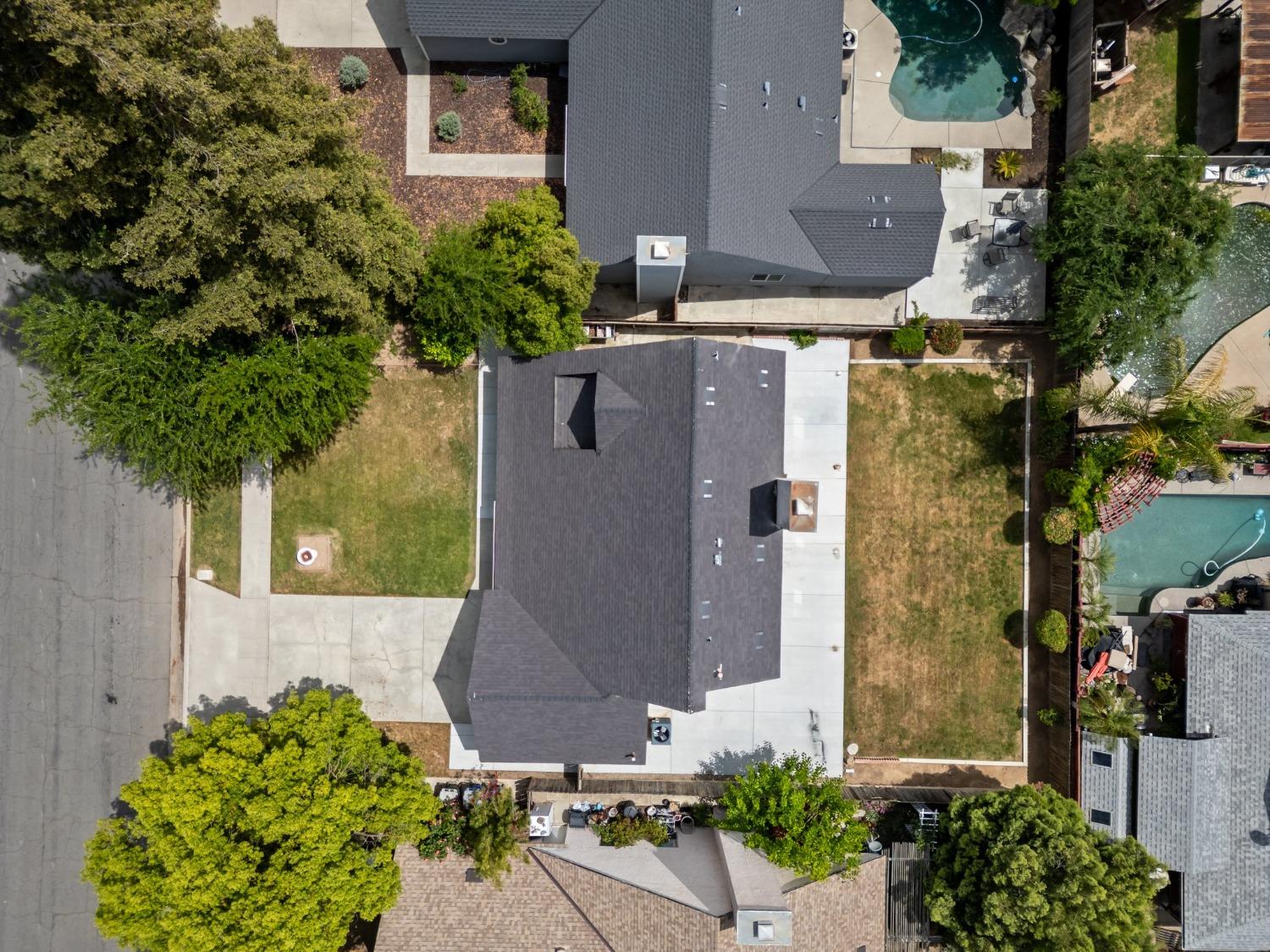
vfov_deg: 56.8
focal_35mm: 24
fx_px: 881
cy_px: 476
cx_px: 635
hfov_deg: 71.6
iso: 150
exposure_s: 1/4000
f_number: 1.7
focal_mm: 6.72
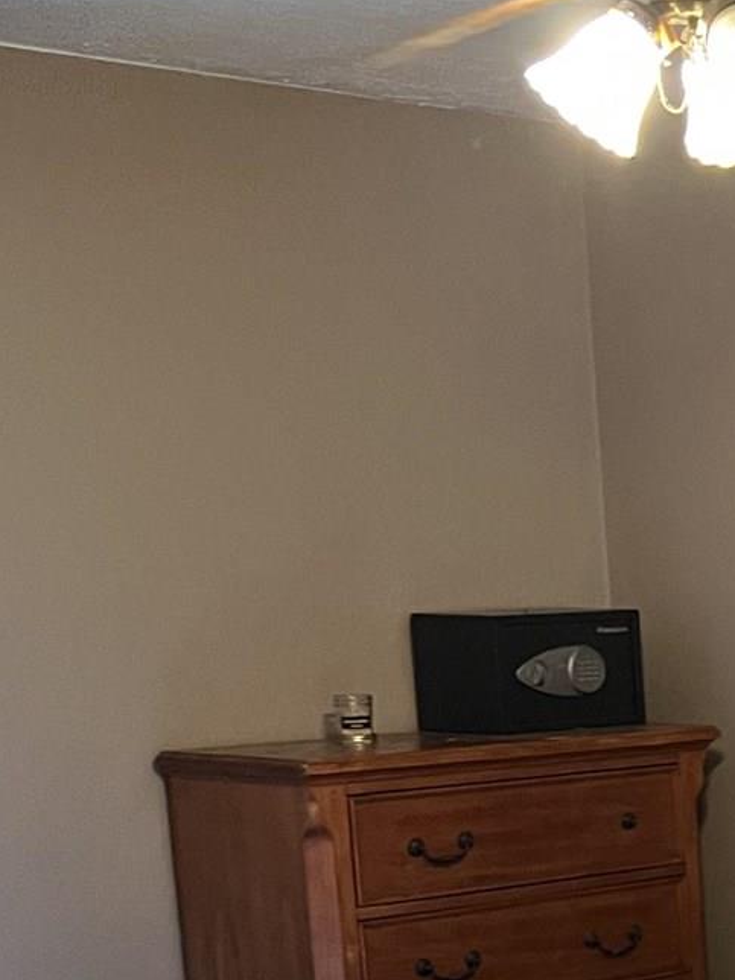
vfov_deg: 20.1
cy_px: 1080
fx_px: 2633
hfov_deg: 14.6
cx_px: 1167
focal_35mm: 93
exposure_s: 1/40
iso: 400
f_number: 1.5
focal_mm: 5.7
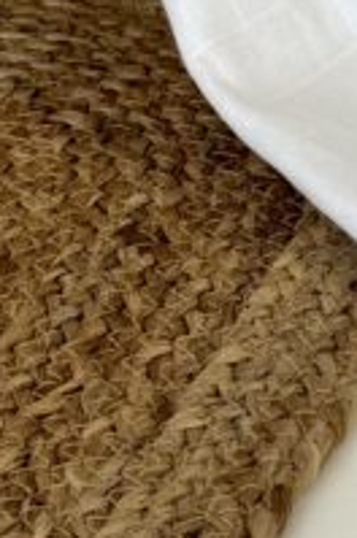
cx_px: 522
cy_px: -227
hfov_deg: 6.7
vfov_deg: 10.0
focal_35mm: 201
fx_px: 3000
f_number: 1.78
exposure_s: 1/428
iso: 64
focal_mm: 6.76
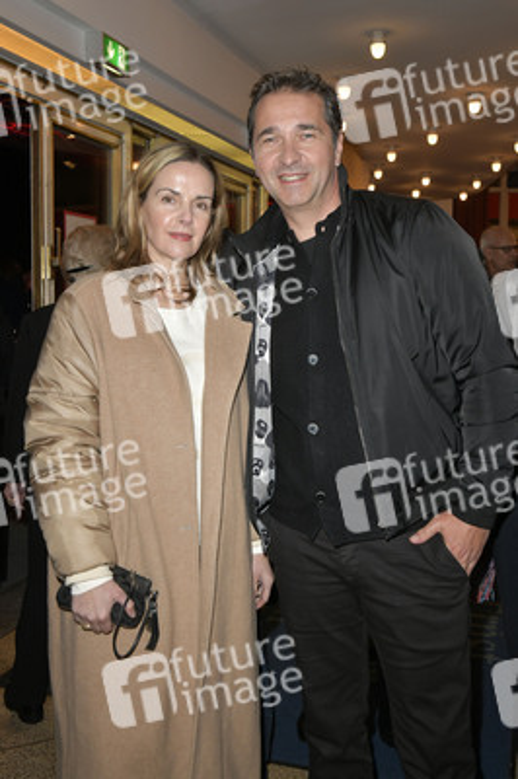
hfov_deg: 35.0
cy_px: 390
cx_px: 259
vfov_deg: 50.7
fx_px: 822
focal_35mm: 38
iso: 1600
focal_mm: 38
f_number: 8
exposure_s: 1/250
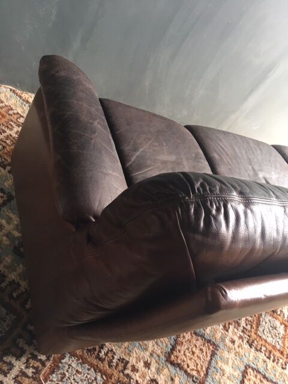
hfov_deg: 48.2
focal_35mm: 29
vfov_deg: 61.7
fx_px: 322
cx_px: 144
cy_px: 192
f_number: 2.2
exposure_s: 1/33
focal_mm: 4.15
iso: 100
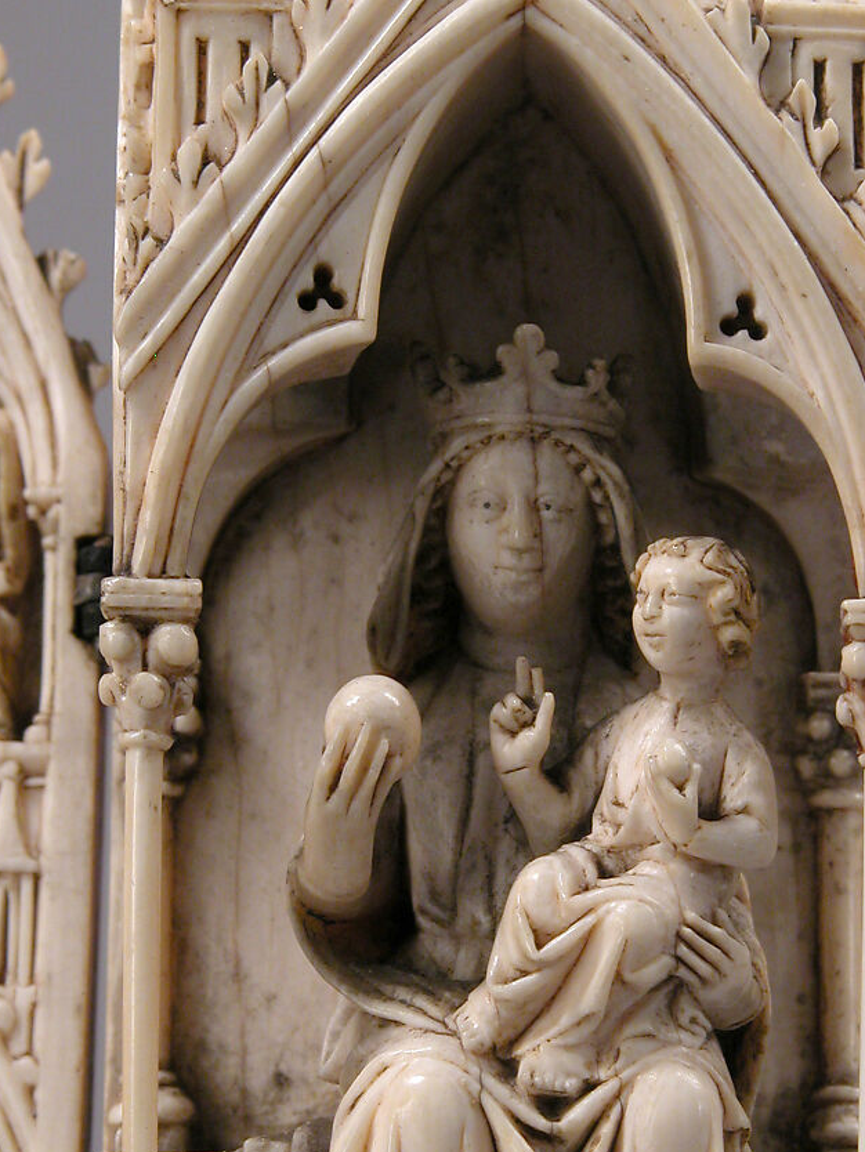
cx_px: 549
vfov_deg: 12.0
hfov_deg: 9.1
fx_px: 5461
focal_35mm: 164
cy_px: 785
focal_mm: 29.5
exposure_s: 1/15.1
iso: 100
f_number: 6.7
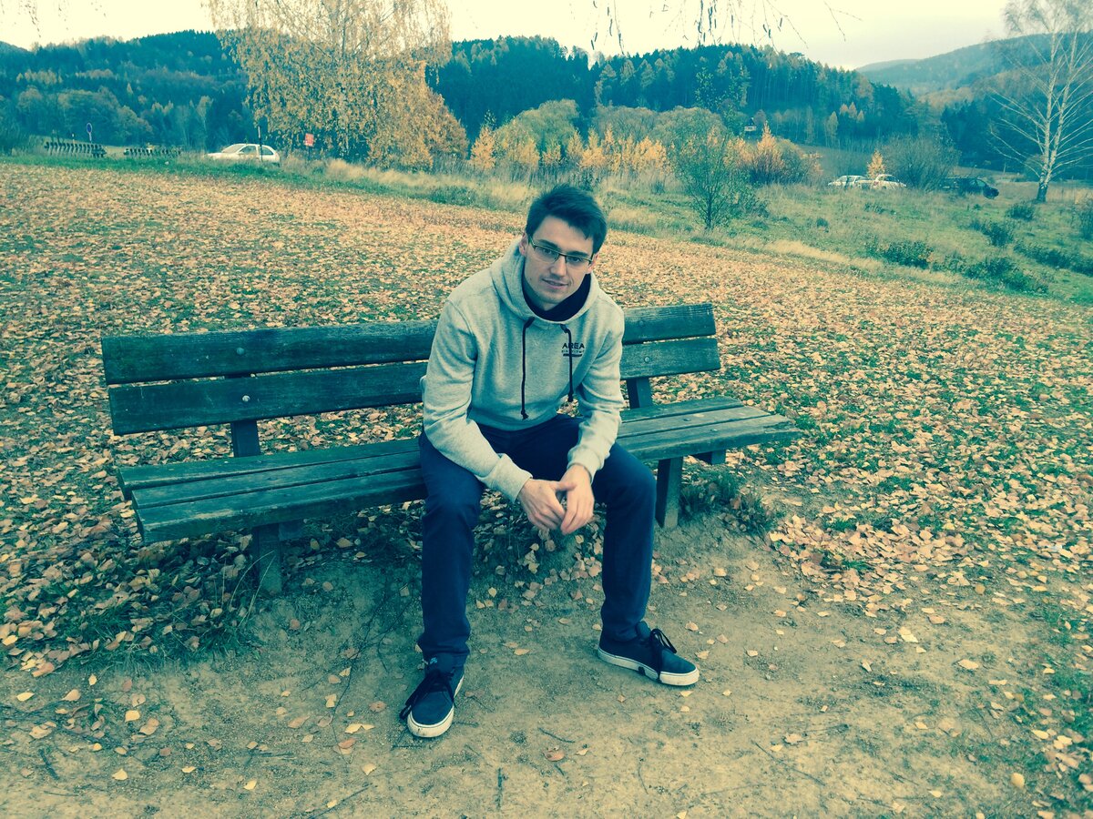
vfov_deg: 48.2
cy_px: 410
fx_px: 916
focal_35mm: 29
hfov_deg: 61.7
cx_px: 546
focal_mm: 4.15
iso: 32
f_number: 2.2
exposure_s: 1/149
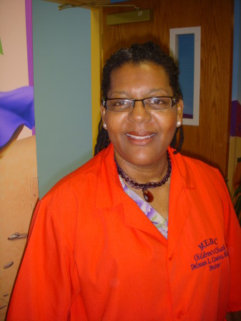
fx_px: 353
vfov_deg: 49.0
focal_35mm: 38
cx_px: 120
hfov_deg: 37.7
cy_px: 160
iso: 100
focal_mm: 6.3
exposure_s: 1/30
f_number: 3.3
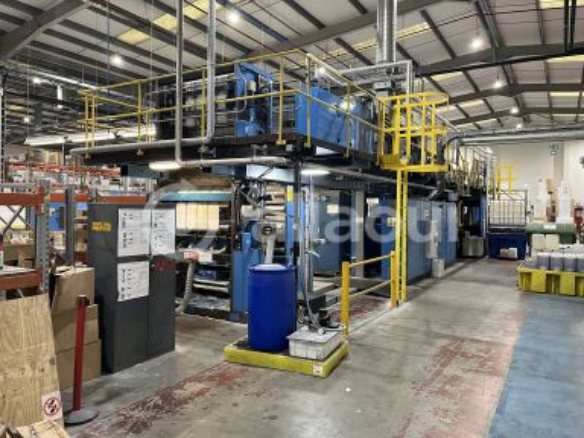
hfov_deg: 67.3
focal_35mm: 26
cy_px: 219
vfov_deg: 53.1
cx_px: 292
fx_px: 439
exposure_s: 1/50
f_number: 1.6
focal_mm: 5.1
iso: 160
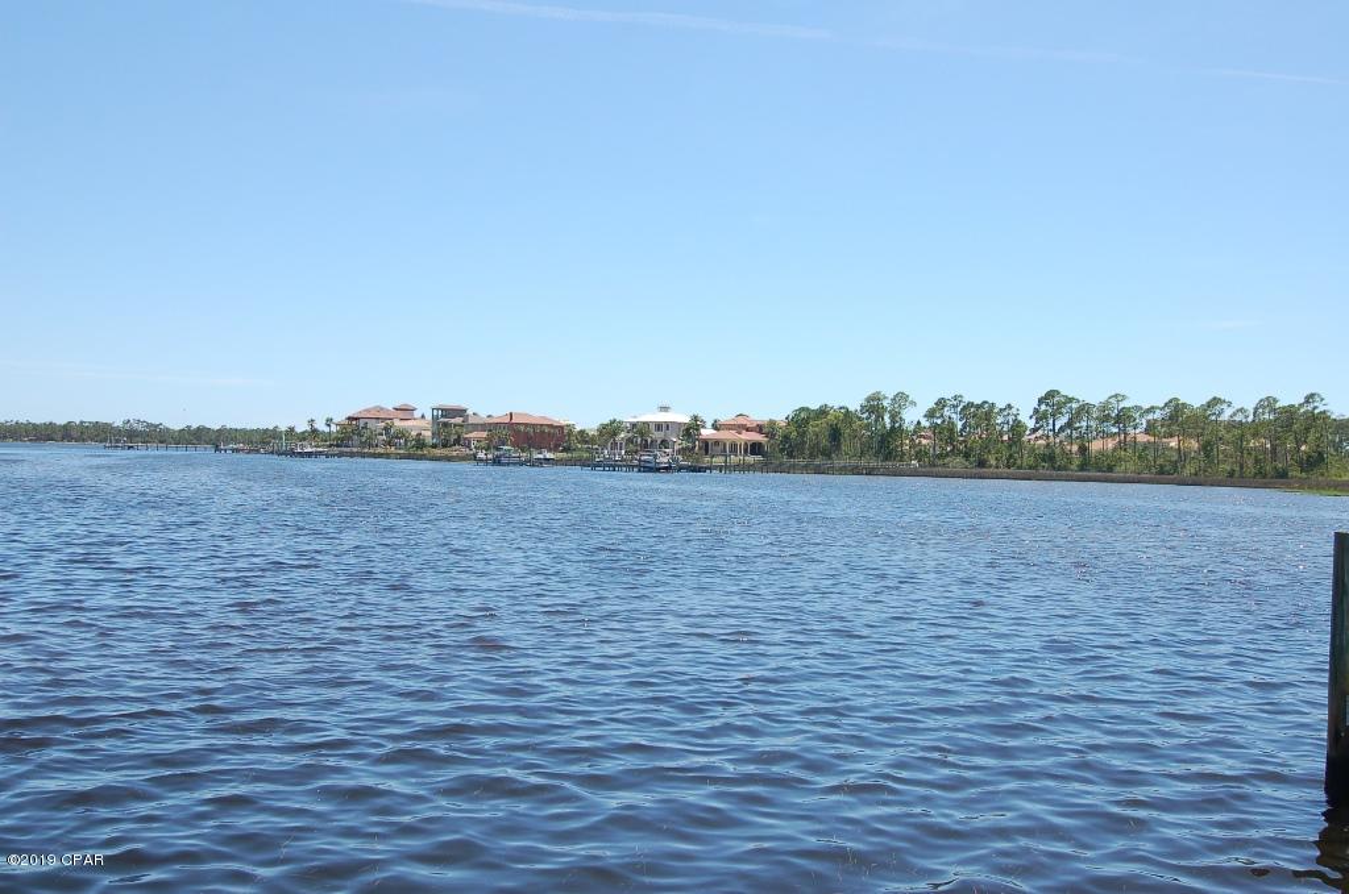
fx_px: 1347
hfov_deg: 53.2
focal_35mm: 36
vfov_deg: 36.7
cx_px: 674
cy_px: 447
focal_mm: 24
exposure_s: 1/320
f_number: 9
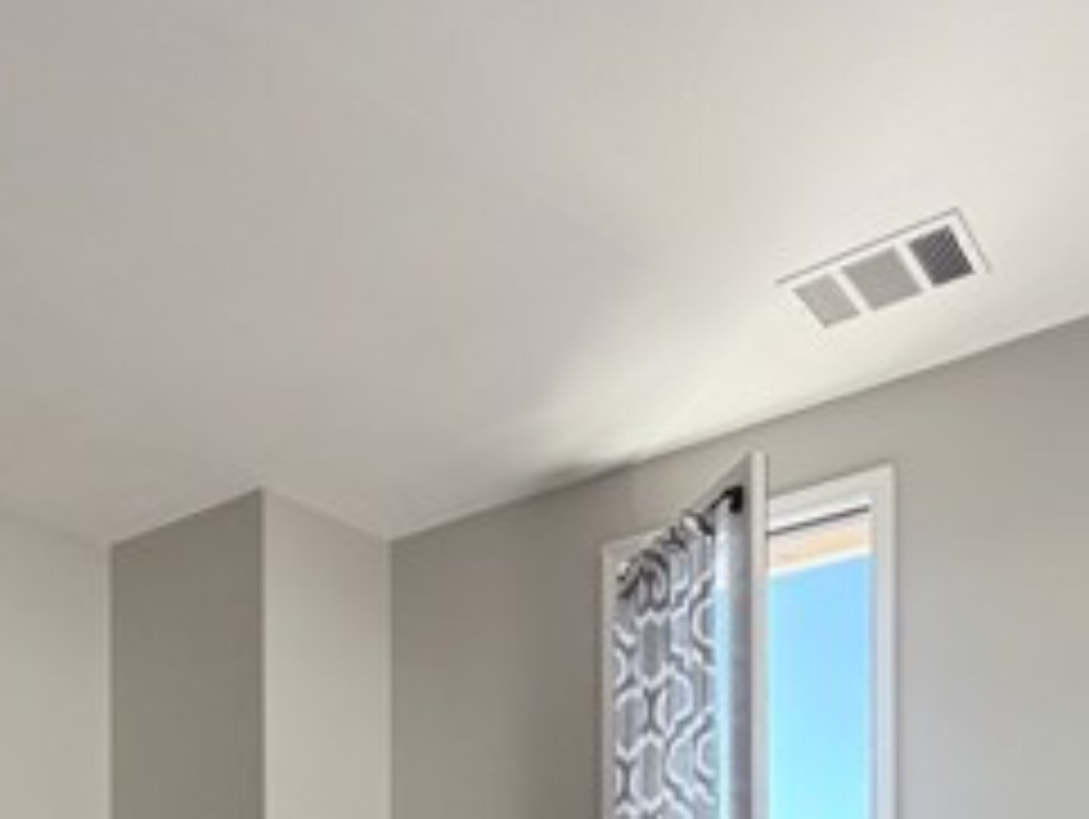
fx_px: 1165
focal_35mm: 37
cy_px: 999
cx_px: 590
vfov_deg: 31.8
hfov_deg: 50.0
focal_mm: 2.22
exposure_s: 1/121
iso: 64
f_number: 2.2
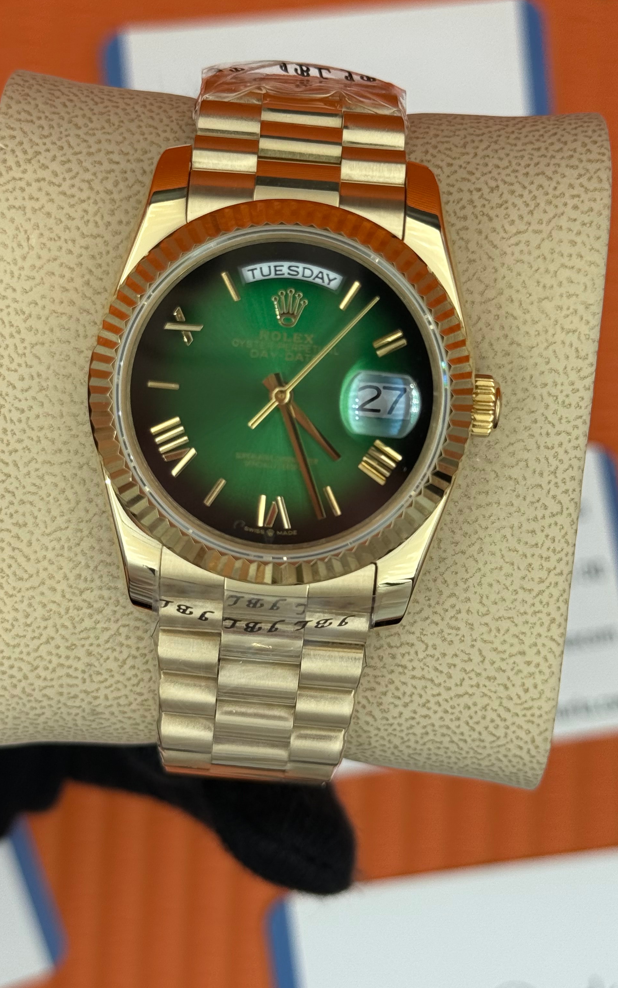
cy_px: 430
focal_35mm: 67
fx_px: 1805
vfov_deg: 30.6
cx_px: 295
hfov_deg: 19.4
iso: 64
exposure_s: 1/625
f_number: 1.78
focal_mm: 6.76
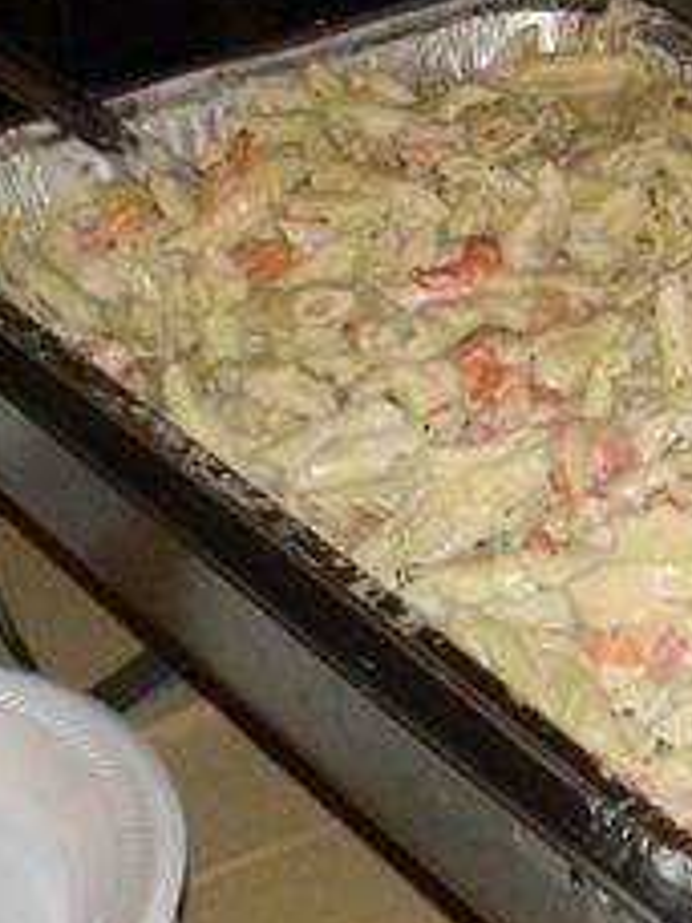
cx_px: 672
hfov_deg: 14.4
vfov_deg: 19.3
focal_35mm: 101
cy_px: 231
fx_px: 2692
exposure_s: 1/30
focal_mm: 6.4
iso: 800
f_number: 3.7
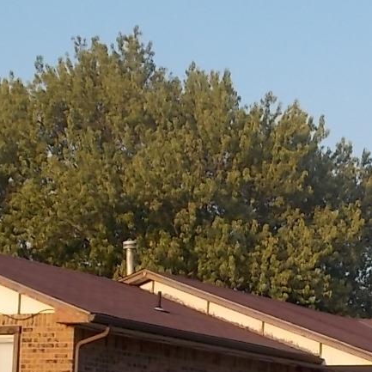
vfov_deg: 15.3
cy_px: 418
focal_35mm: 111
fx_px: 1350
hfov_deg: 15.6
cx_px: 273
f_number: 3.4
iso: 80
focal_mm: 6.1
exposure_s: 1/250
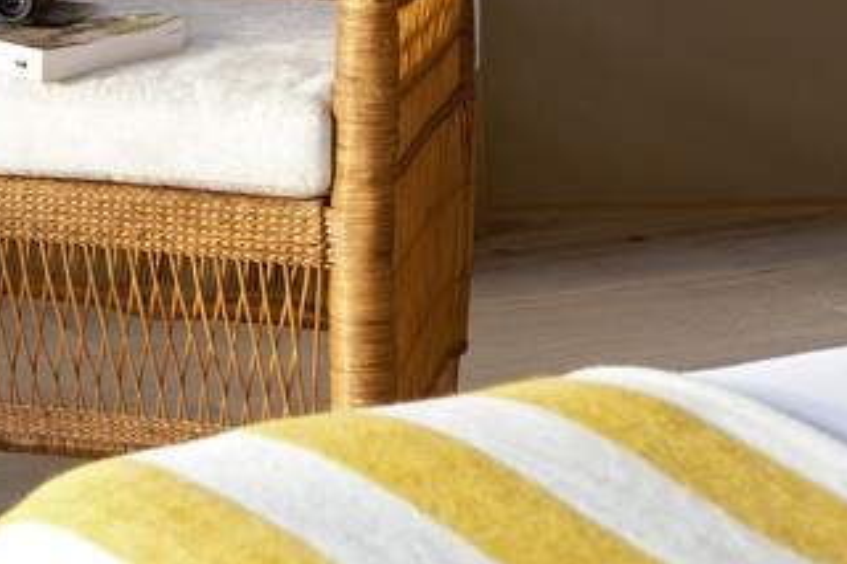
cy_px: -126
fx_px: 3245
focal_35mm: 138
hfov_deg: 14.4
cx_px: -180
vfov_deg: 9.8
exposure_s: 1/30
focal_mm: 52
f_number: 11
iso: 640
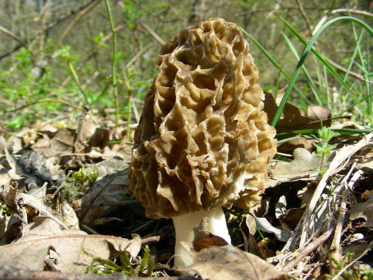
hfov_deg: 49.0
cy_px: 140
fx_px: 409
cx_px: 186
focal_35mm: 38
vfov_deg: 37.7
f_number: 4
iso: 50
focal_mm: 6.3
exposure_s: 1/278
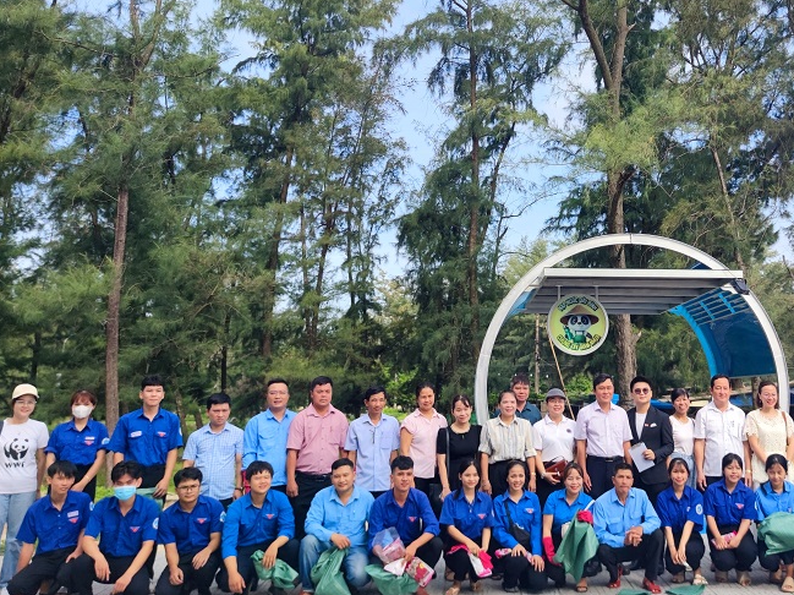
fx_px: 848
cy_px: 214
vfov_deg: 38.3
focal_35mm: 37
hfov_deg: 48.7
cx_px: 571
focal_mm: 6.72
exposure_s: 1/1427
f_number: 1.69
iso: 50
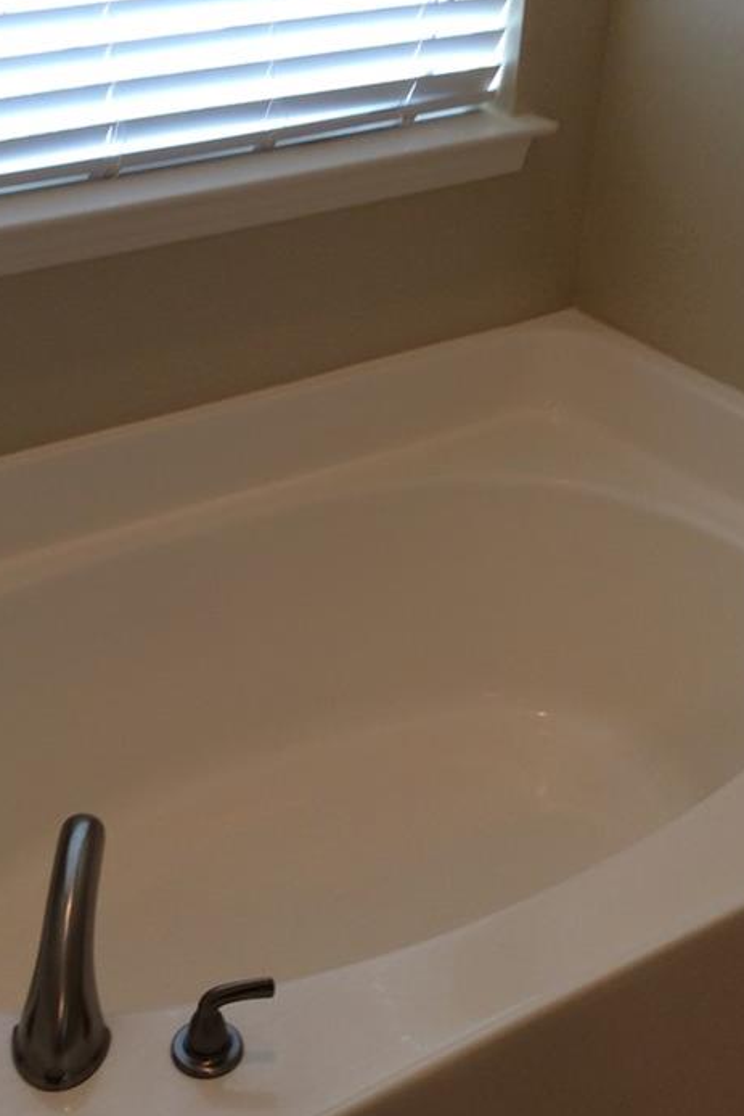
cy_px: 603
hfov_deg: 27.5
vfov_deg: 40.3
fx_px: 1518
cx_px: 299
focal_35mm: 49
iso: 32
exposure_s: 1/40
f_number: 2.4
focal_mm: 3.3
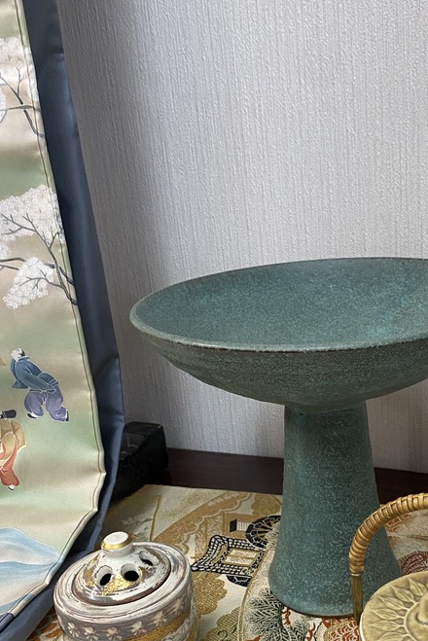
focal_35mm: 42
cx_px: 304
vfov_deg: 45.8
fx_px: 748
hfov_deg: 31.5
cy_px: 415
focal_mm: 4.25
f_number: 1.8
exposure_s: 1/50
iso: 125
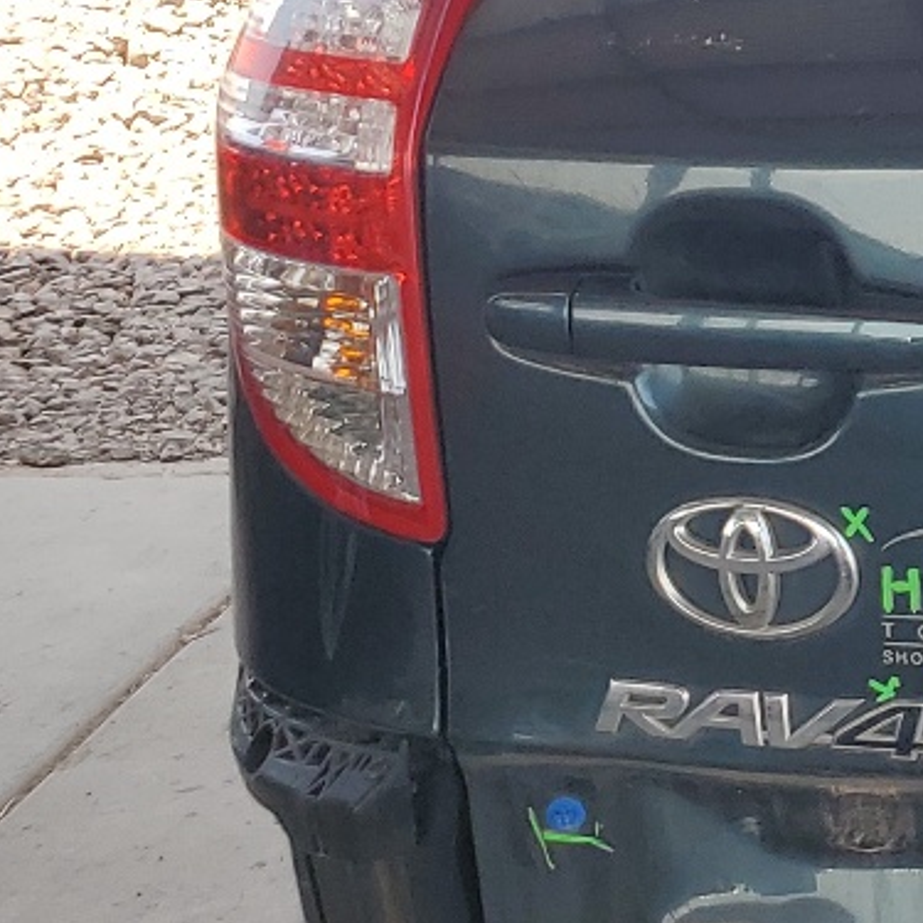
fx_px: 2956
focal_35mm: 98
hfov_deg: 14.7
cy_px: 135
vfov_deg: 17.5
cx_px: 1831
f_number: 1.5
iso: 50
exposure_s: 1/588
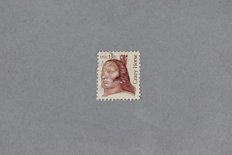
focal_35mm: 82
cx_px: 116
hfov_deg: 24.6
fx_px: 532
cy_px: 78
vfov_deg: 16.6
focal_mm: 55
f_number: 6.3
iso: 400
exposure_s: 1/125
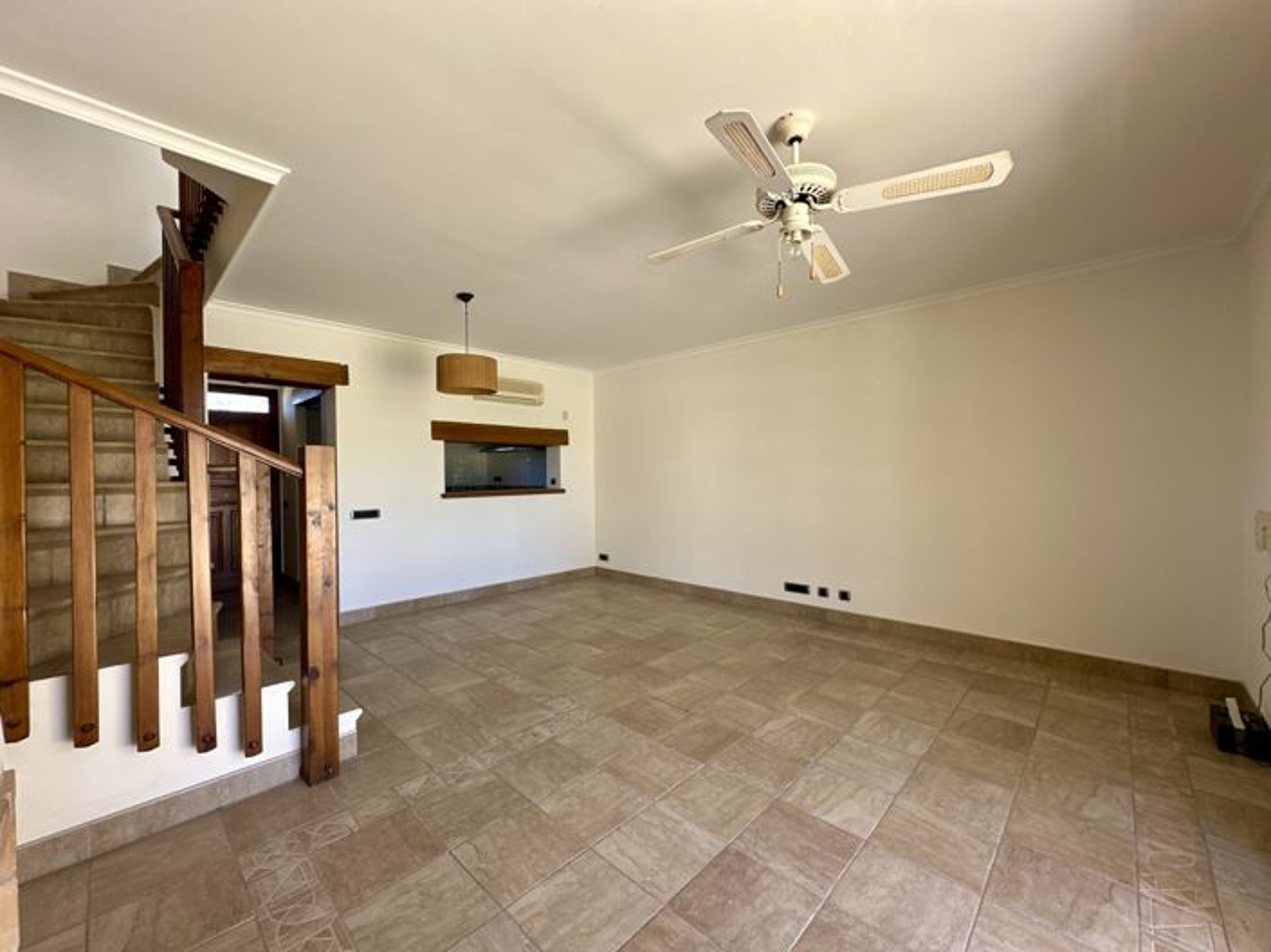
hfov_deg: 102.1
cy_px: 476
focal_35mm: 14
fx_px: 514
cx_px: 636
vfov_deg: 85.6
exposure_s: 1/121
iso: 64
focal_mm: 2.22
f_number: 2.2
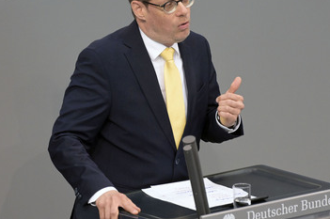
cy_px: 83
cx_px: 141
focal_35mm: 527
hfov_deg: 3.9
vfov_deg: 2.6
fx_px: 4824
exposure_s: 1/400
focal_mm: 410
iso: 8000
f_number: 5.6
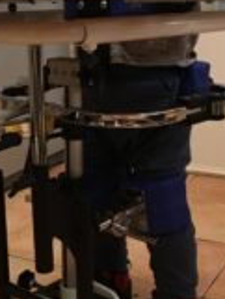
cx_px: 78
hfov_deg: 20.4
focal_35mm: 72
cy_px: 85
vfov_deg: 26.8
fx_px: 623
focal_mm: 4.15
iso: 400
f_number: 2.2
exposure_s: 1/17
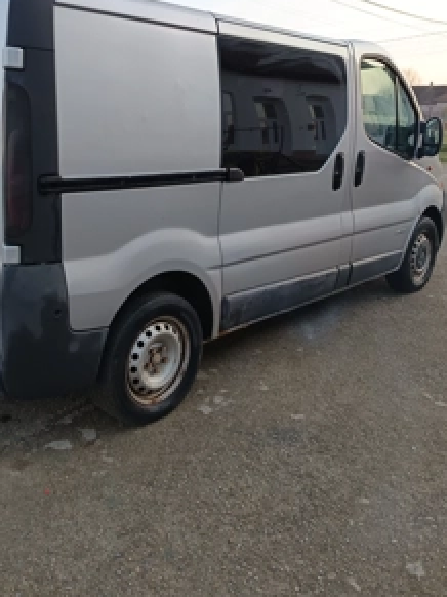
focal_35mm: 33
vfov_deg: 55.2
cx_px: 160
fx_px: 569
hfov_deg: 42.5
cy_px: 265
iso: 117
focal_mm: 5.31
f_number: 1.7
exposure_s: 1/50
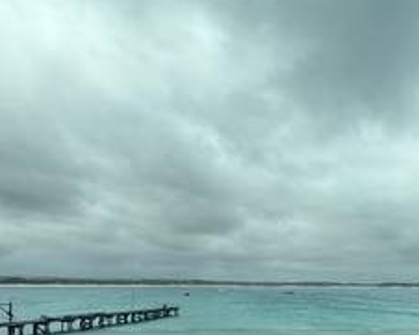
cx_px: 337
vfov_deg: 45.8
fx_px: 360
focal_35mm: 29
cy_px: 294
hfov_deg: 55.9
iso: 50
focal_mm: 2.22
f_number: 2.2
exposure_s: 1/4762
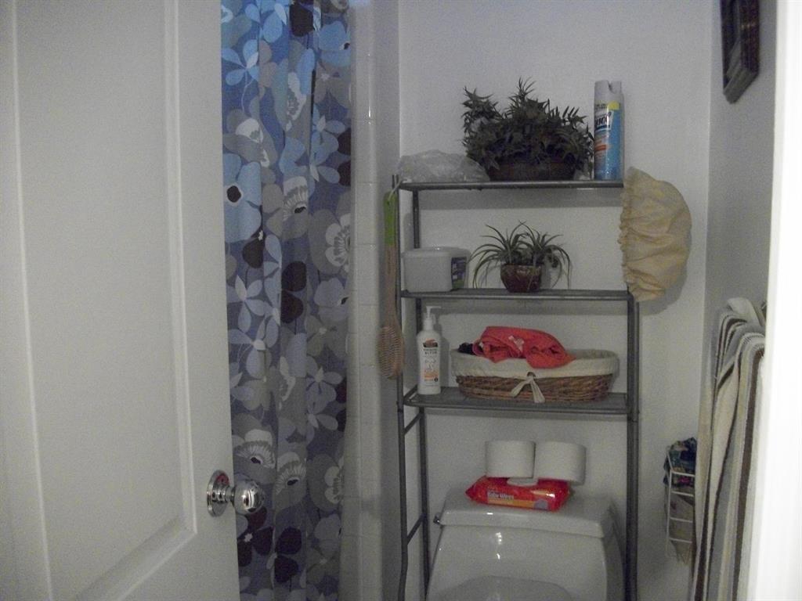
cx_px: 401
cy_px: 300
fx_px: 741
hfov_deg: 56.8
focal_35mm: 32
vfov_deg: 44.2
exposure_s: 1/15
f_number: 2.9
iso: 640
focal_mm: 5.7
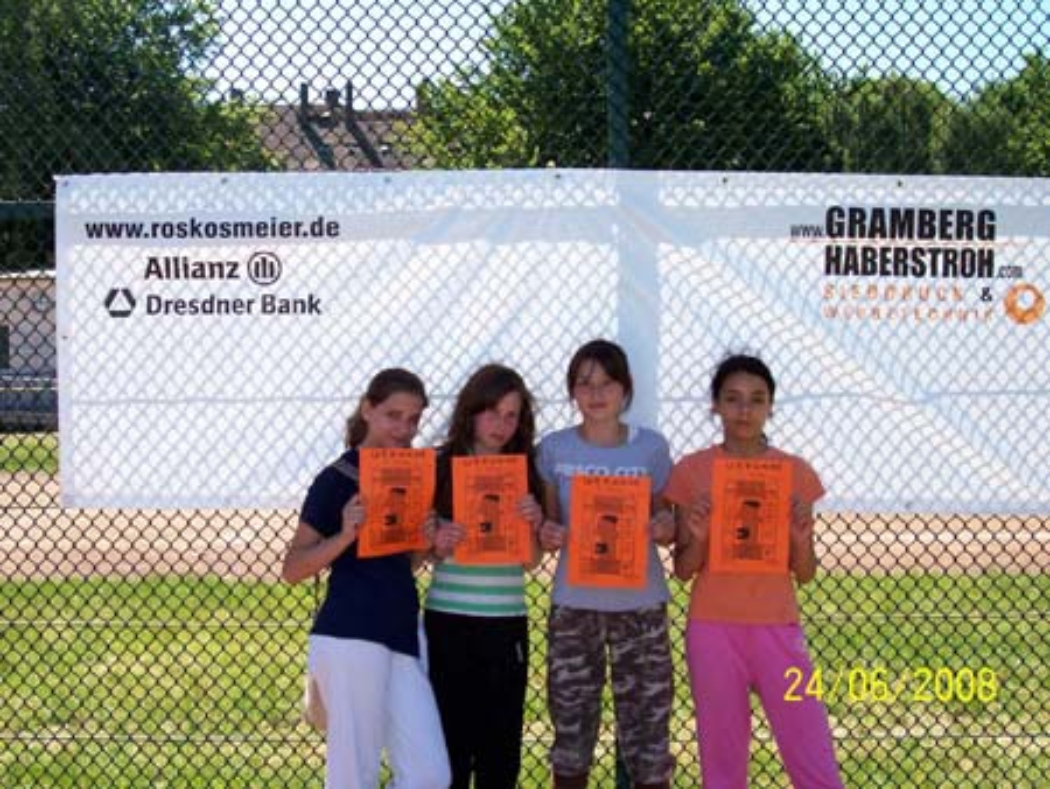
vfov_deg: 27.5
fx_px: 1608
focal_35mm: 53
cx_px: 525
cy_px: 394
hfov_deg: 36.2
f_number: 3.2
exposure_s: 1/1066
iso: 140
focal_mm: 8.7
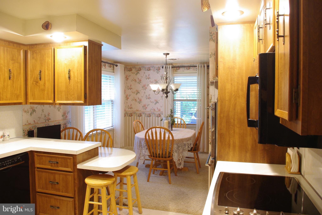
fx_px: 242
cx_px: 161
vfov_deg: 48.0
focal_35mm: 27
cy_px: 108
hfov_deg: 67.3
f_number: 6.7
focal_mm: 18
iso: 200
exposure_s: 1
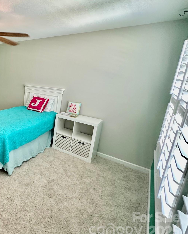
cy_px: 105
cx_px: 4
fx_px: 153
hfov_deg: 51.8
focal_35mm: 22
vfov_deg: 74.8
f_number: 2.2
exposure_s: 1/60
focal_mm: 2.22
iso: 200
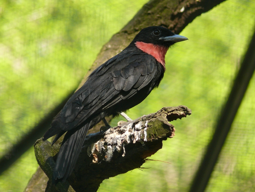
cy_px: 96
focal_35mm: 369
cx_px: 128
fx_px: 2718
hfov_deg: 5.4
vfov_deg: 4.0
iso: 100
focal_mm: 69.9
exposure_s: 1/200
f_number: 3.6
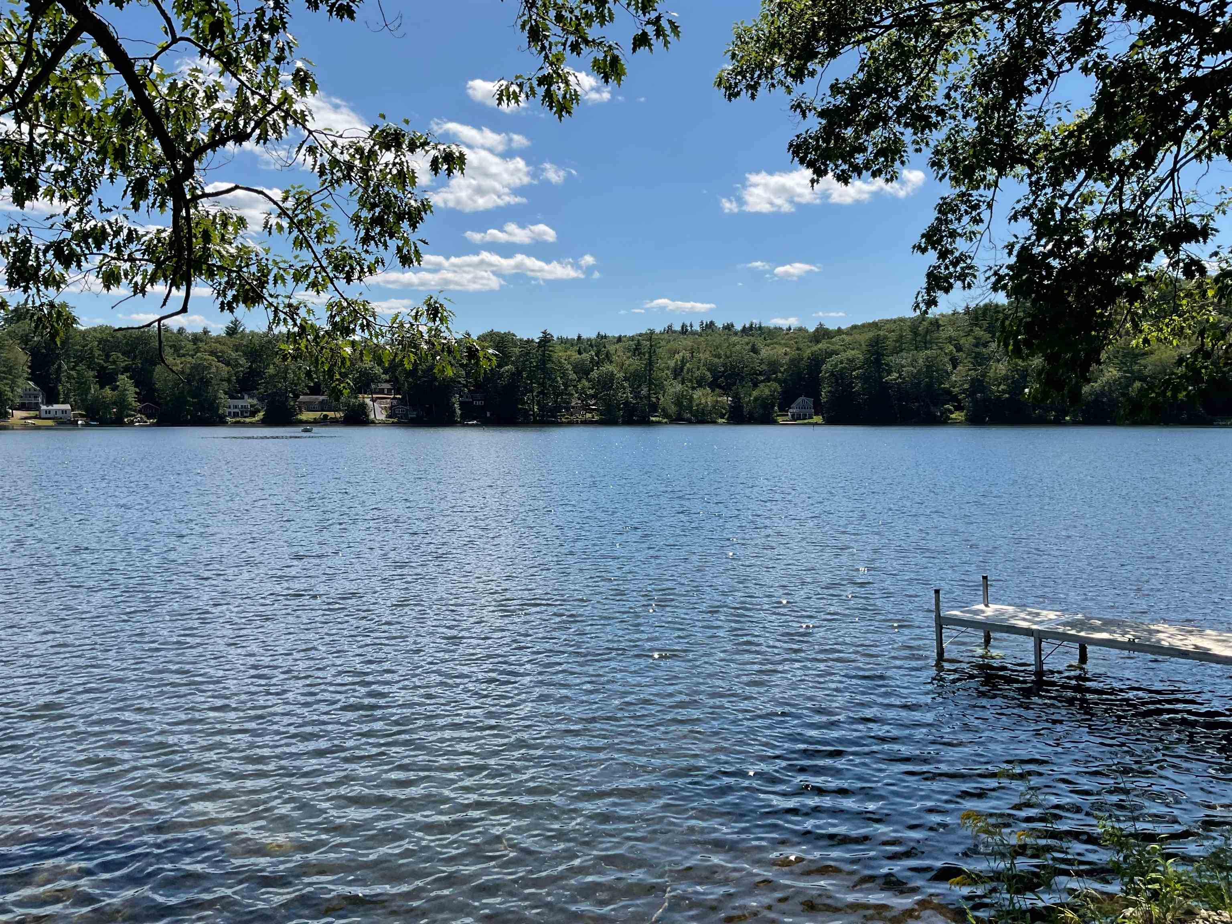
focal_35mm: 29
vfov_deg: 48.2
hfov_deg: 61.7
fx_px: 1032
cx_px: 616
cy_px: 462
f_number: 1.8
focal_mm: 3
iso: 16
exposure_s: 1/2427
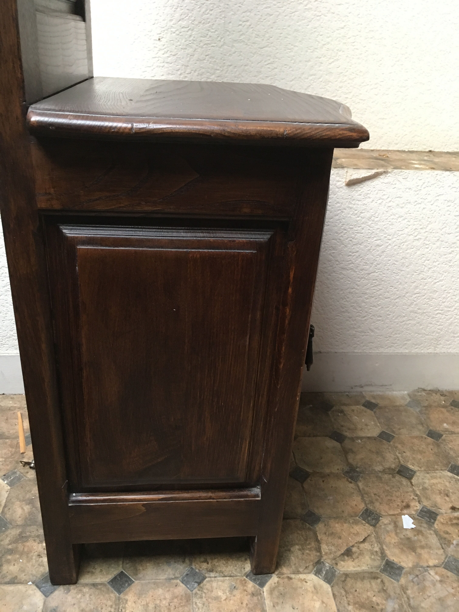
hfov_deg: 48.2
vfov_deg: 61.7
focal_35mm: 29
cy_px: 306
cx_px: 230
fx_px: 513
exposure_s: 1/33
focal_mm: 4.15
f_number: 2.2
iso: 200
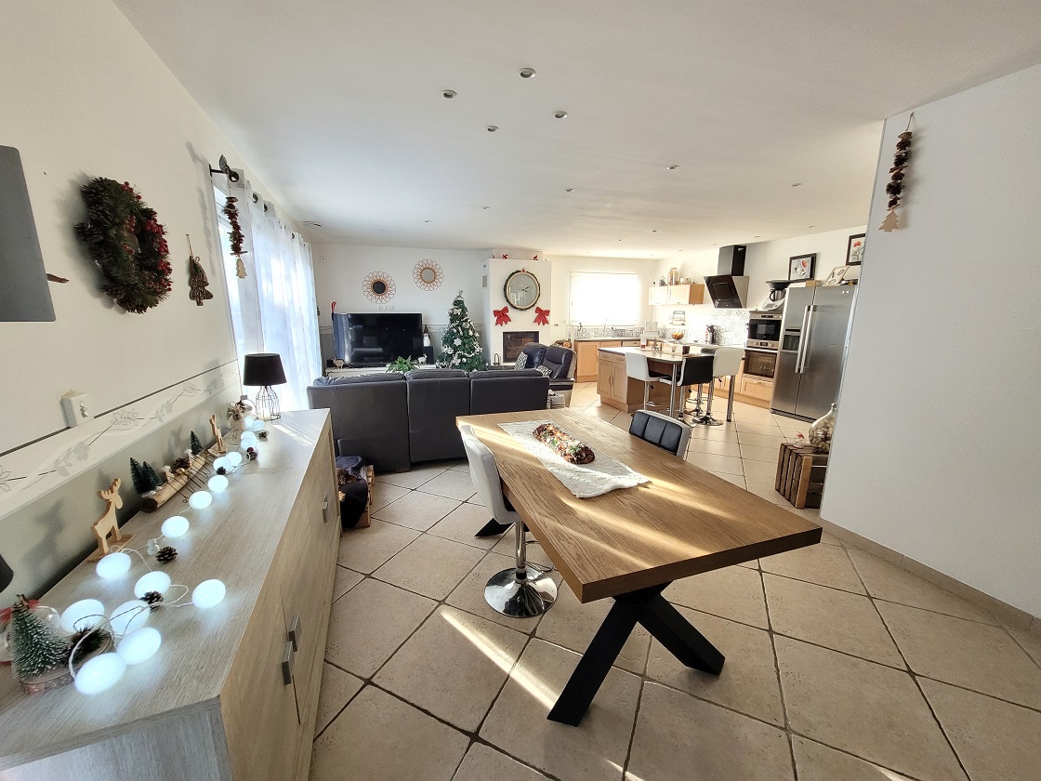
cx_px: 520
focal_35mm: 13
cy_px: 390
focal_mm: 1.74
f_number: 2.2
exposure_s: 1/50
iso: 250
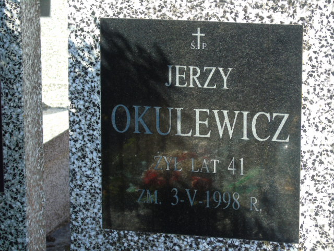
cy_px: 126
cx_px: 167
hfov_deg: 13.9
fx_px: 1370
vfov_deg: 10.4
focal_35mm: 142
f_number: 4.7
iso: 100
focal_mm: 25
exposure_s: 1/125
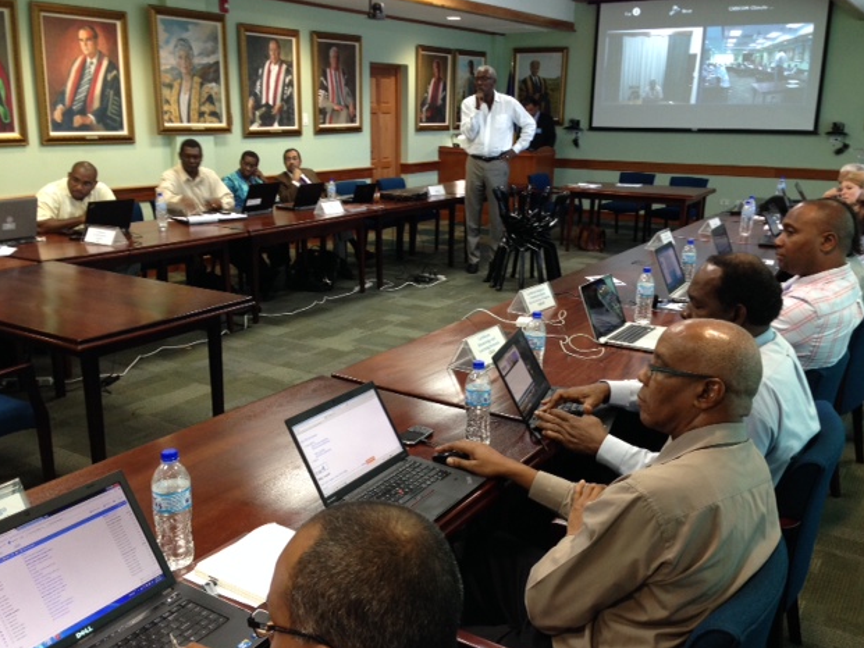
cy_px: 323
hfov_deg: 53.9
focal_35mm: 34
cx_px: 441
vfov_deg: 41.8
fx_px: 849
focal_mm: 4.12
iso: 100
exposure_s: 1/20
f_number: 2.4
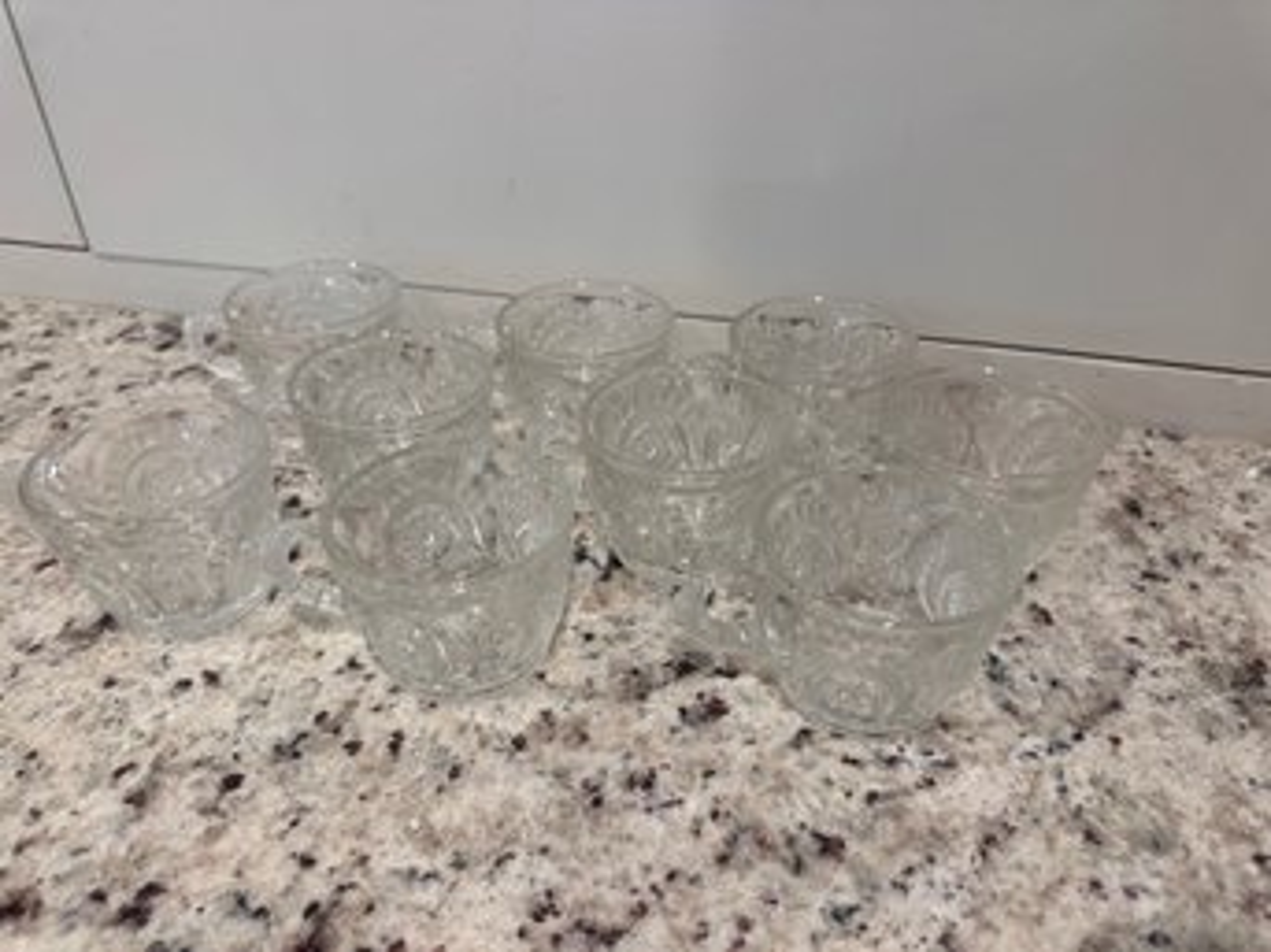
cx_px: 636
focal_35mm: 24
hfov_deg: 71.6
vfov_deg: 56.8
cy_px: 476
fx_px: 881
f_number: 1.78
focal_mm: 6.86
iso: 125
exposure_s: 1/60
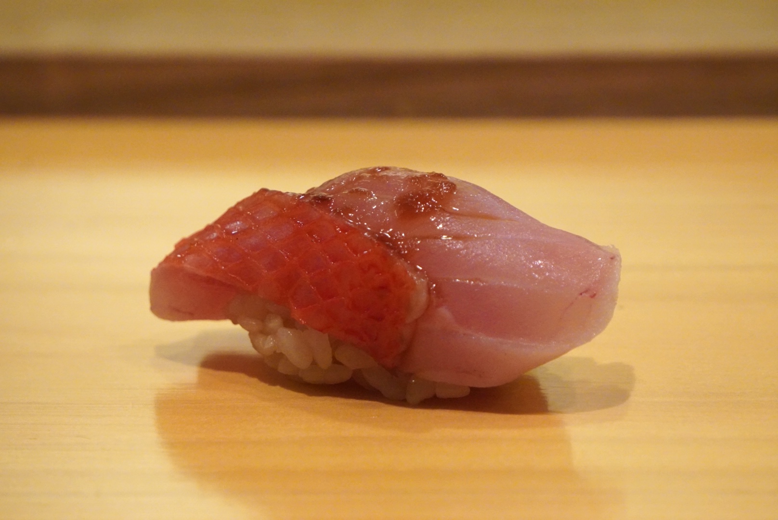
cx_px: 389
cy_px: 260
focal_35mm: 315
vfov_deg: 4.4
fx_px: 6812
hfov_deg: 6.5
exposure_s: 1/100
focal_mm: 210
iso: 6400
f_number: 8
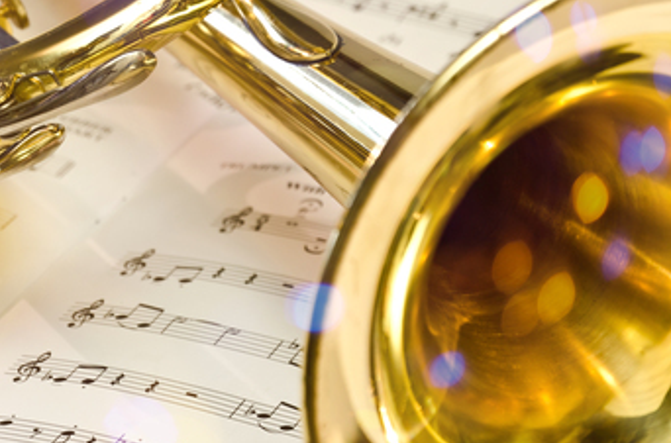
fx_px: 4161
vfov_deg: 6.1
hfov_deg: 9.2
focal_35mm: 224
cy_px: 89
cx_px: 118
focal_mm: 85
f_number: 10
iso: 100
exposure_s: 1/20
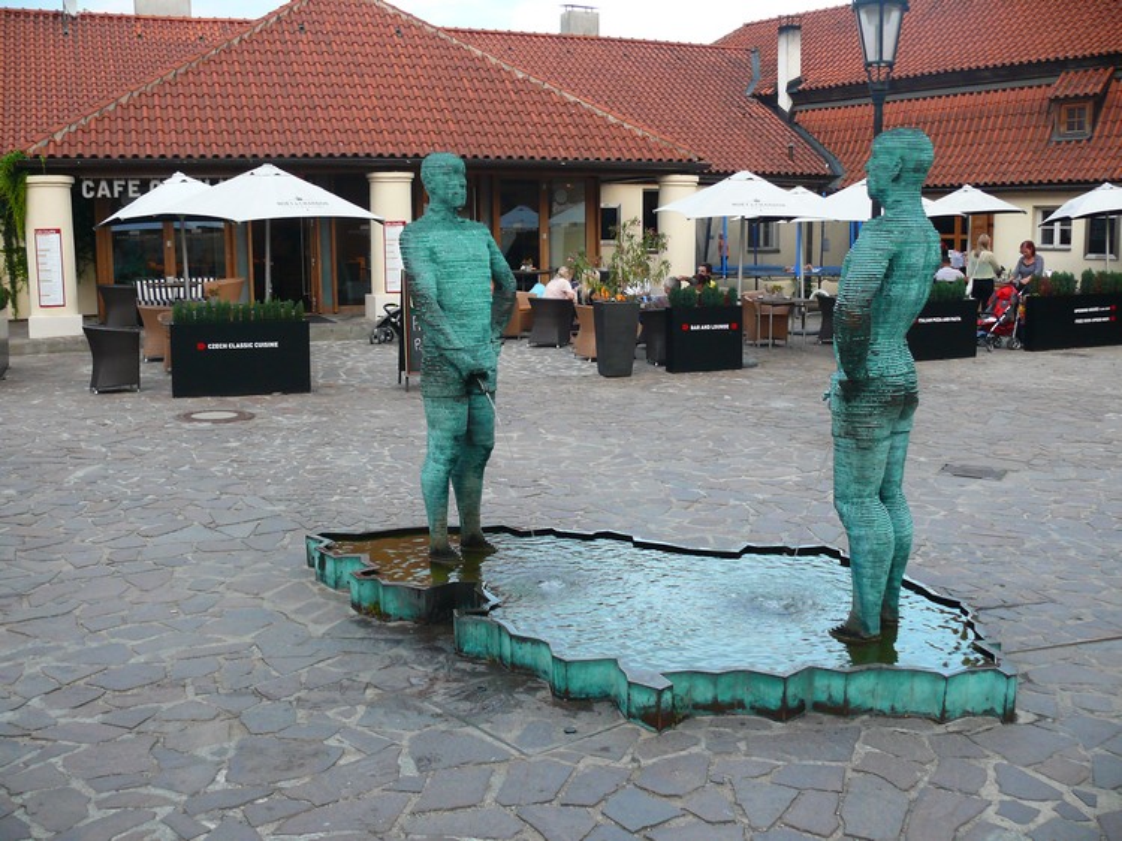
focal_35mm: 35
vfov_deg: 40.7
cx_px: 561
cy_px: 420
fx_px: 1134
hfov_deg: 52.6
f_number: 2.8
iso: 200
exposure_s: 1/30
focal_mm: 7.4
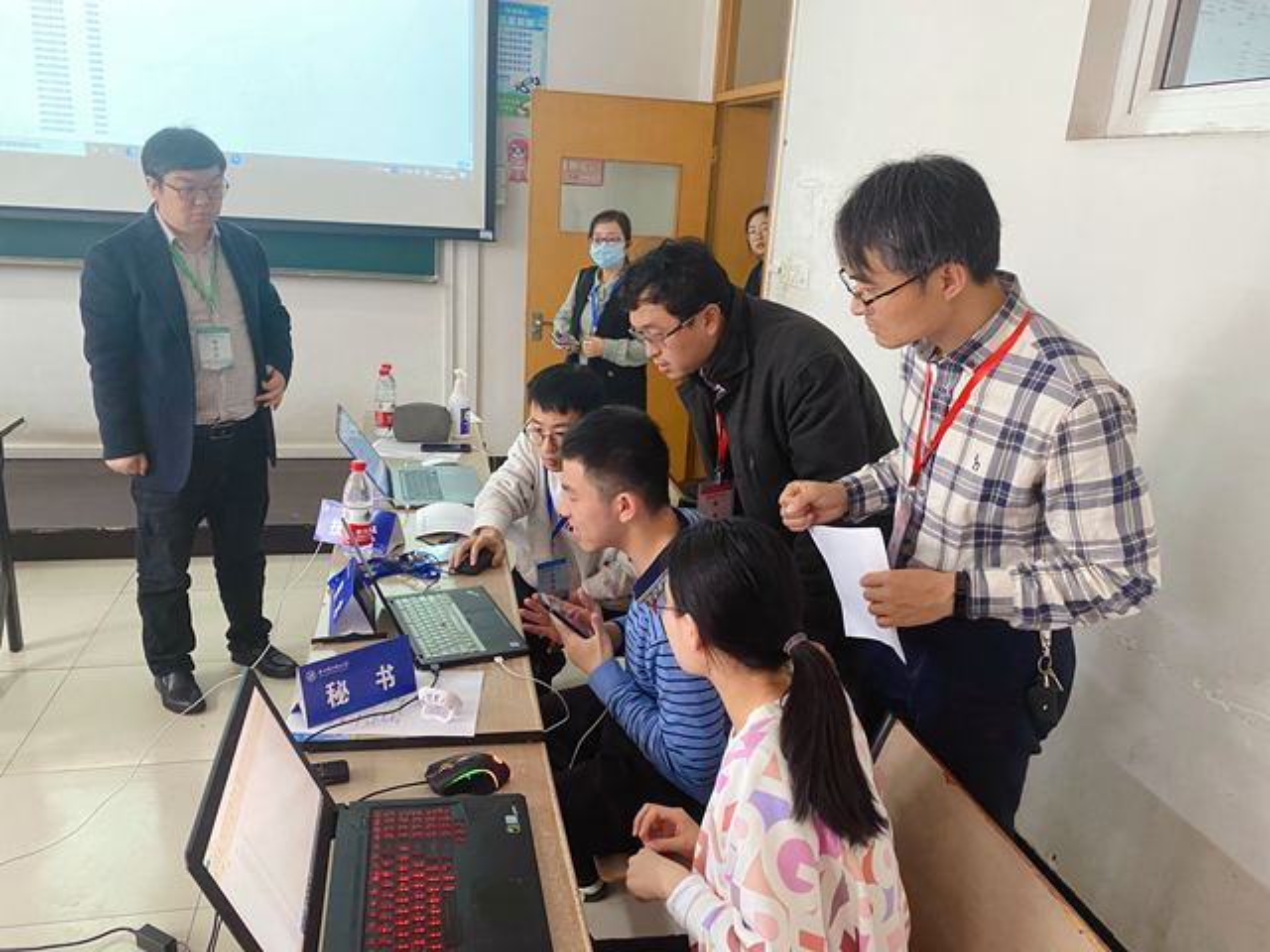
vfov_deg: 53.1
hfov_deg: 67.3
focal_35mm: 26
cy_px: 476
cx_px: 635
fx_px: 954
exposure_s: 1/50
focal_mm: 4.25
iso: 250
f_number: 1.8
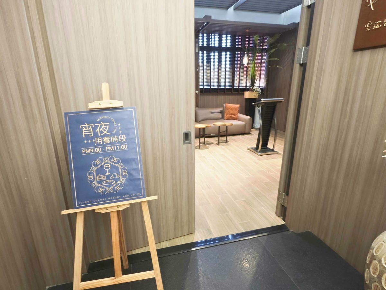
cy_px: 145
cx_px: 193
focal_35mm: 17
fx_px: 190
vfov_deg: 74.7
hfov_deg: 91.0
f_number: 1.8
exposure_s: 1/24
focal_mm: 2.03
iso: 400
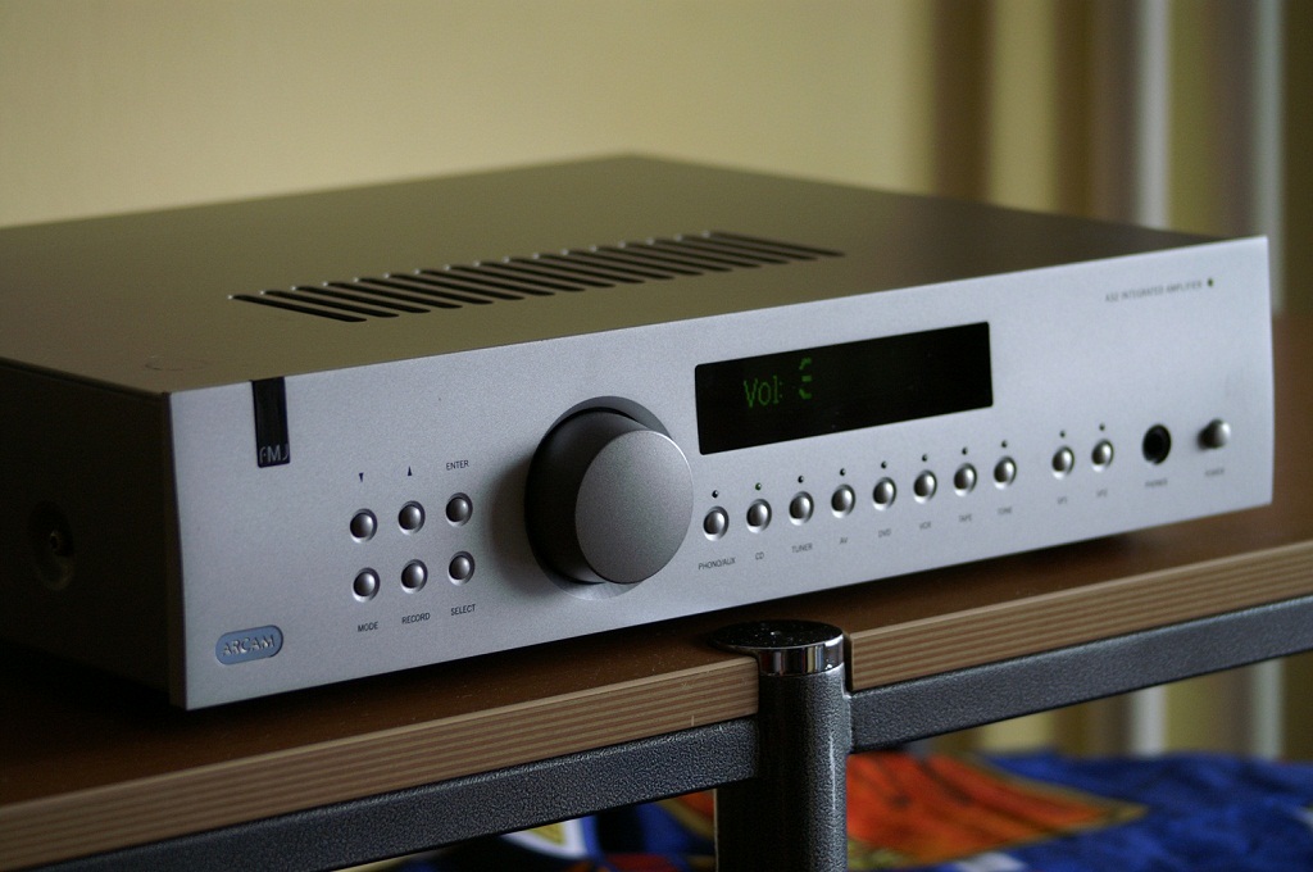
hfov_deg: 18.2
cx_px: 656
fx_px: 4098
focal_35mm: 112
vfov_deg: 12.1
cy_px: 436
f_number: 4.5
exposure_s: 1/160
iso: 500
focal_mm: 75
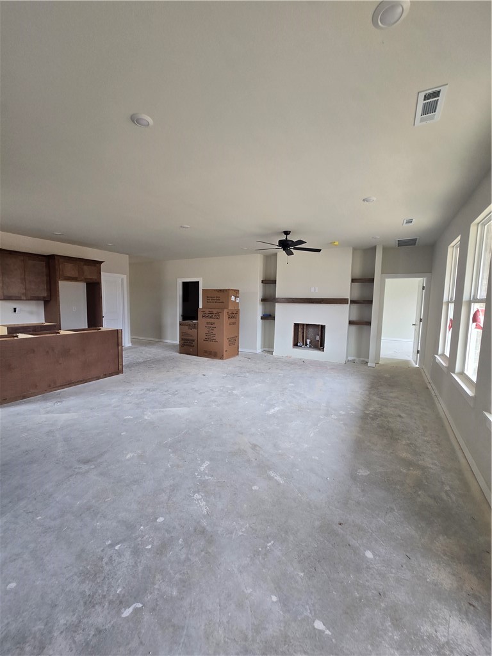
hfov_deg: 89.9
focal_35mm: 13
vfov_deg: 106.2
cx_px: 246
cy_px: 328
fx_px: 246
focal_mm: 2.2
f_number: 2.2
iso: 100
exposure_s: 1/60
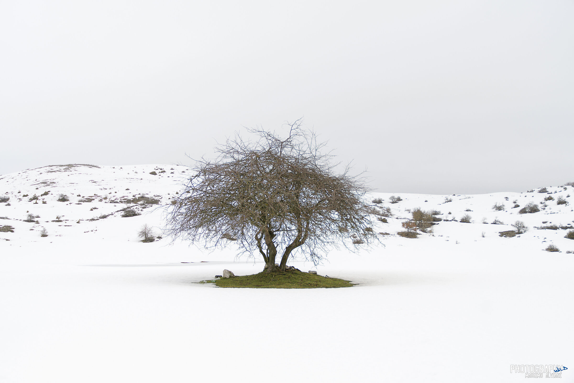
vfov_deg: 30.8
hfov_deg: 45.0
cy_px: 192
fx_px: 694
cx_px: 287
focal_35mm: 44
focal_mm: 29
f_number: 4
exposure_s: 1/640
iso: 100
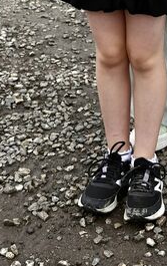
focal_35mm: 122
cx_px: 196
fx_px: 888
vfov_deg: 15.9
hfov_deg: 10.6
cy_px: -118
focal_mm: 40
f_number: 4.5
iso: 640
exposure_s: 1/500
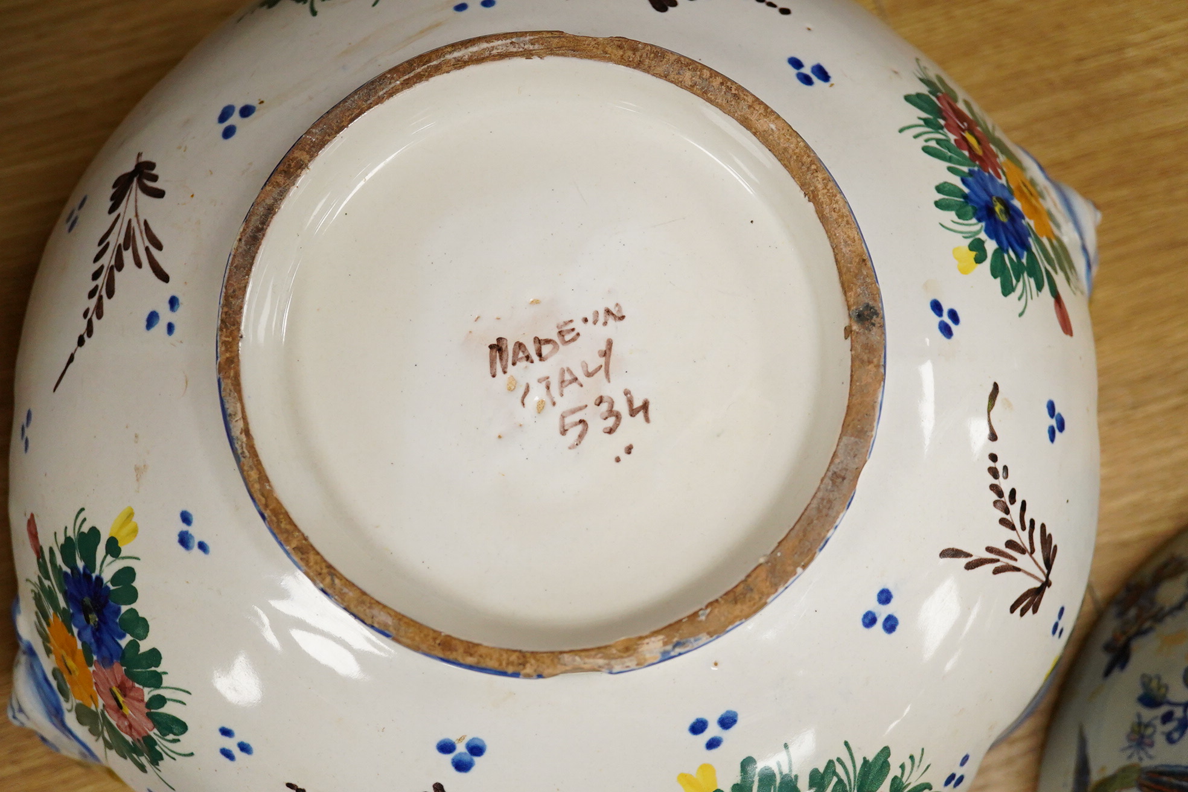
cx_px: 594
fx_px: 1485
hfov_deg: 43.6
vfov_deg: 29.9
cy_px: 396
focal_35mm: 45
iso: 2500
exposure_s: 1/500
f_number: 3.5
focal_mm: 30
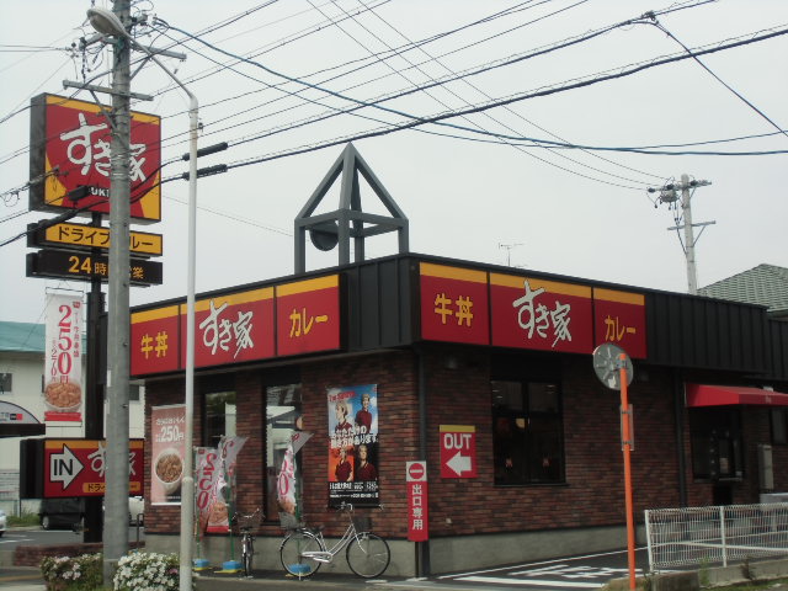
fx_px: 1298
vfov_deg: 25.7
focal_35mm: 57
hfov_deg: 33.8
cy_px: 296
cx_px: 394
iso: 64
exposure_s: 1/320
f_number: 4.5
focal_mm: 10.11
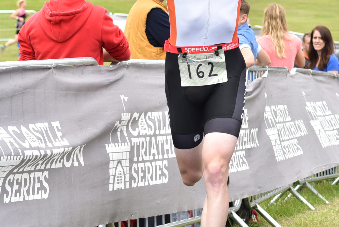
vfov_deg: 8.5
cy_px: 95
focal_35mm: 161
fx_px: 1516
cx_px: 357
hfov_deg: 12.6
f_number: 5.6
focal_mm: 70
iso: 360
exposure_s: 1/640
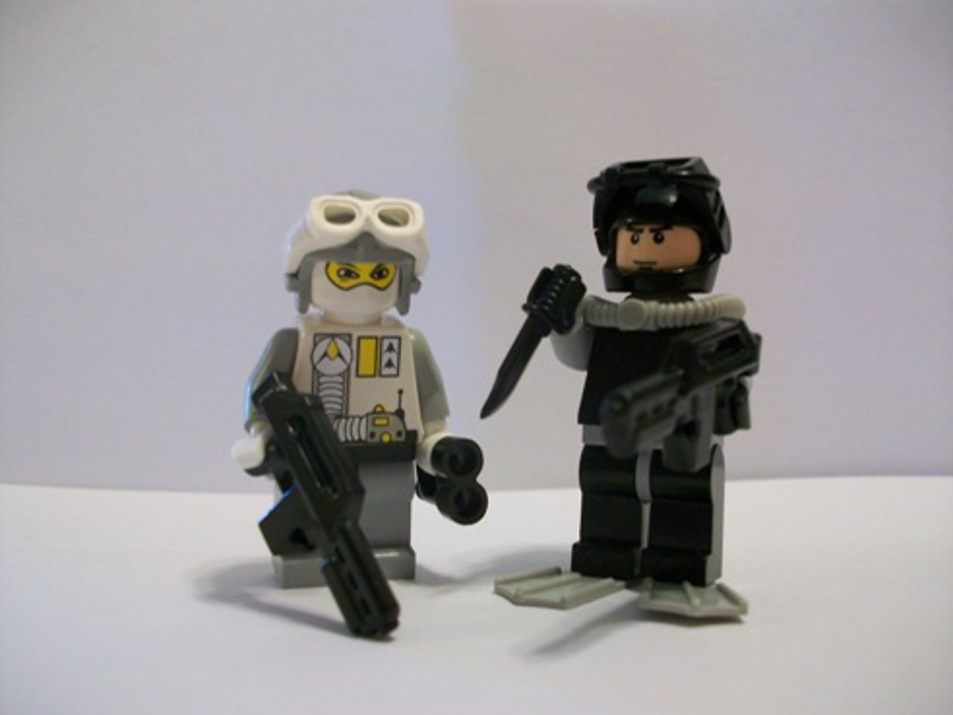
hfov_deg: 54.0
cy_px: 358
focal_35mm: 34
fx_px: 936
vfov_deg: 41.8
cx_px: 476
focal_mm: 5.7
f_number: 2.8
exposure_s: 1/18.3
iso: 160
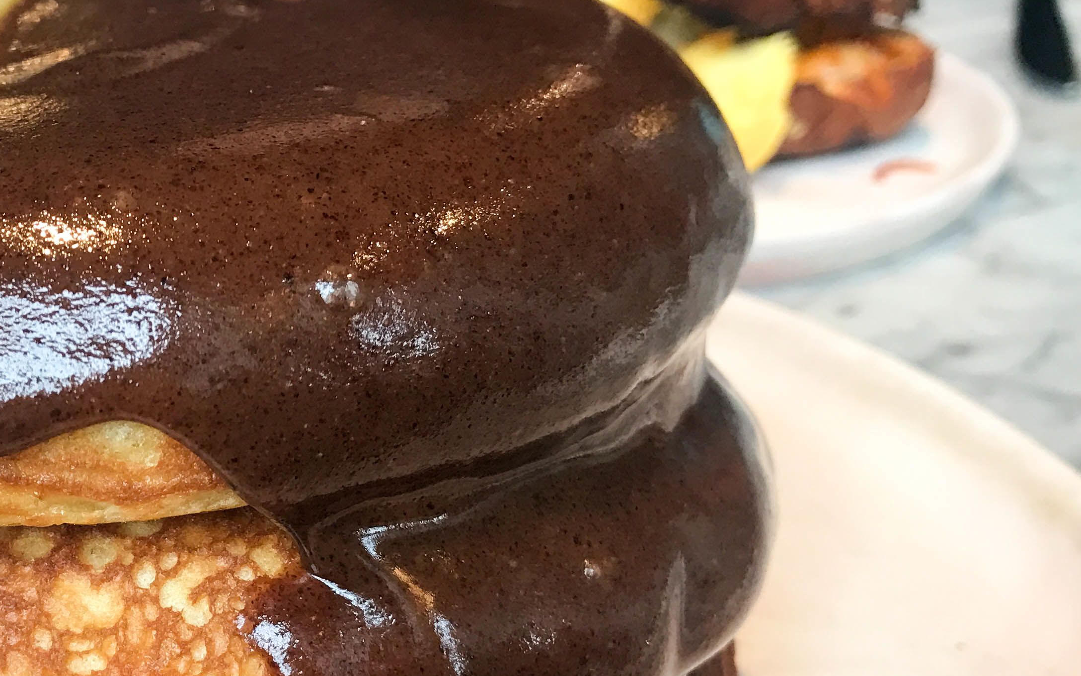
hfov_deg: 35.5
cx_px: 195
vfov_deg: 23.2
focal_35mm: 55
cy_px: 543
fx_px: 1620
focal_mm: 3.99
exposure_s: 1/40
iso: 25
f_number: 1.8
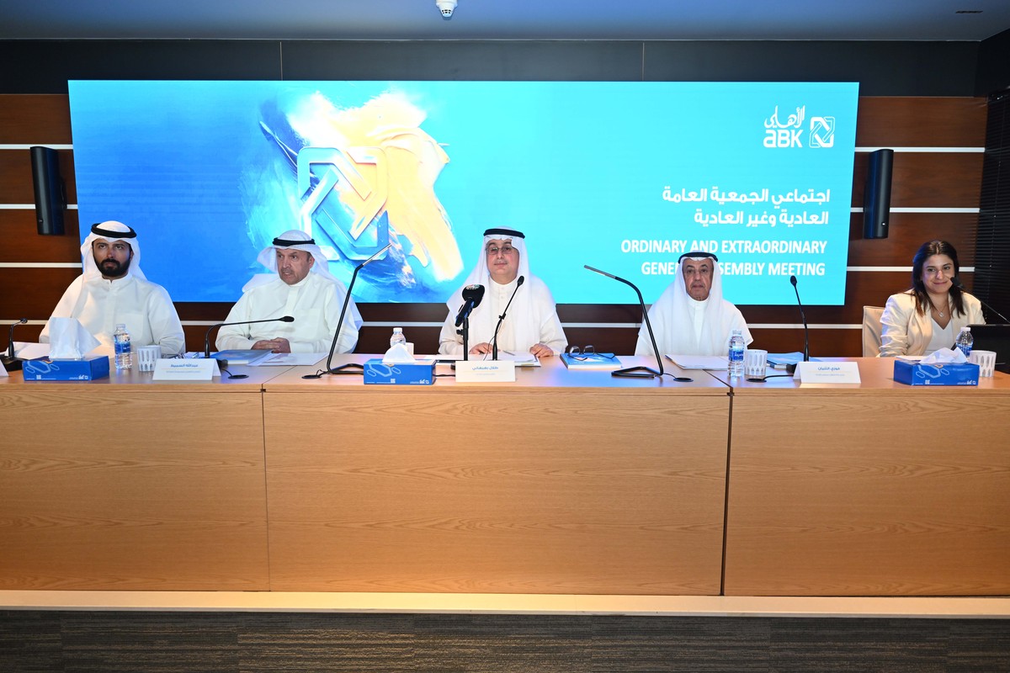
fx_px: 673
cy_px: 336
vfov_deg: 53.1
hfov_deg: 73.7
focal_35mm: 24
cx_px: 505
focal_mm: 24
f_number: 2.8
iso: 800
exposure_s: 1/160
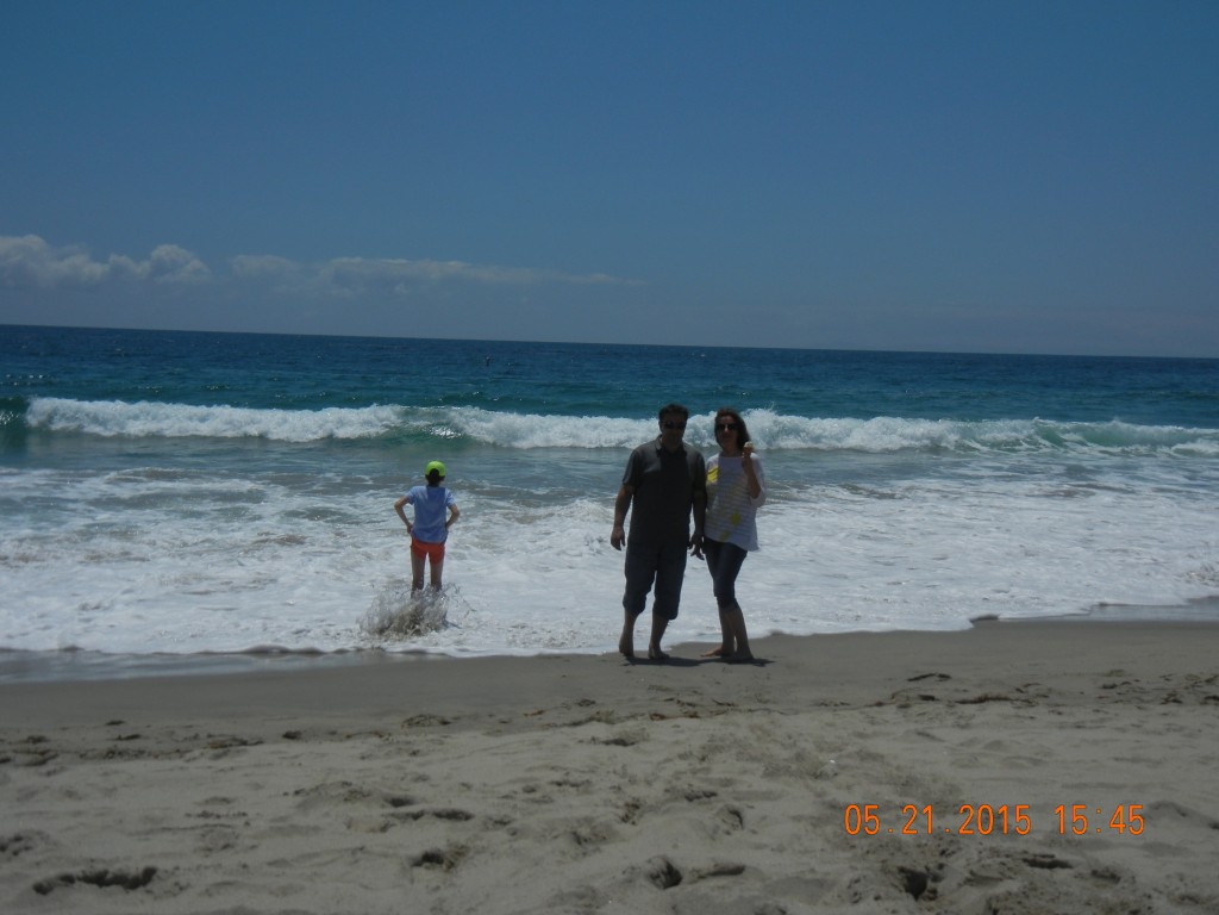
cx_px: 610
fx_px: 1373
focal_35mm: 39
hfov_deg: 47.9
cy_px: 458
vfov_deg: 36.8
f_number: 7.4
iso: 160
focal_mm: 7.1
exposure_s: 1/2000
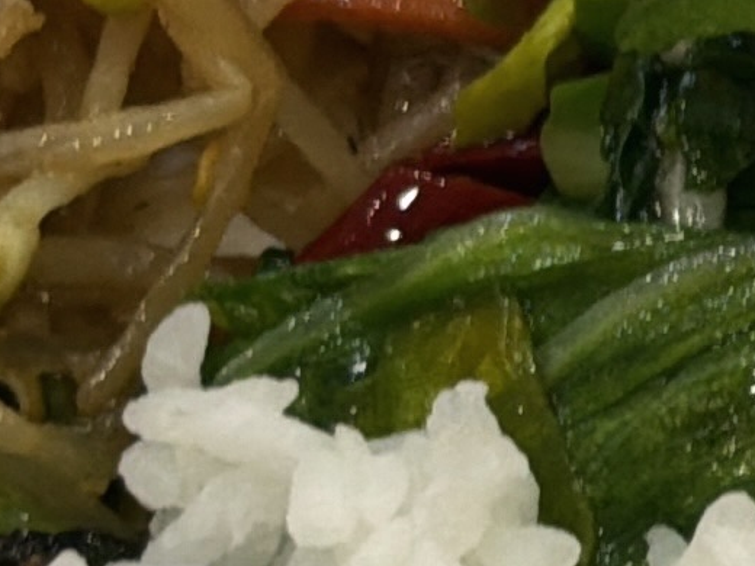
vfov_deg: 4.0
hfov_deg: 5.2
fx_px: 8114
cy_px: 287
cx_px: 1482
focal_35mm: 372
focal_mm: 6.76
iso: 50
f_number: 1.78
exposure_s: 1/50
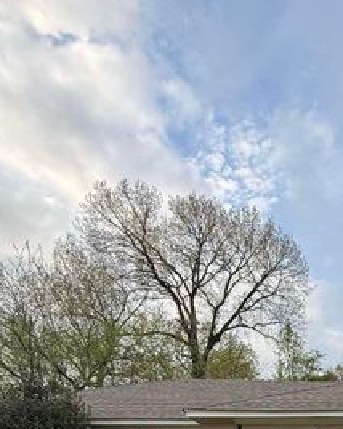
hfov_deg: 40.5
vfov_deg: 42.7
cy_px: 460
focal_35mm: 34
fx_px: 432
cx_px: 300
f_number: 2.2
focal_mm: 2.22
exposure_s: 1/363
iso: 50
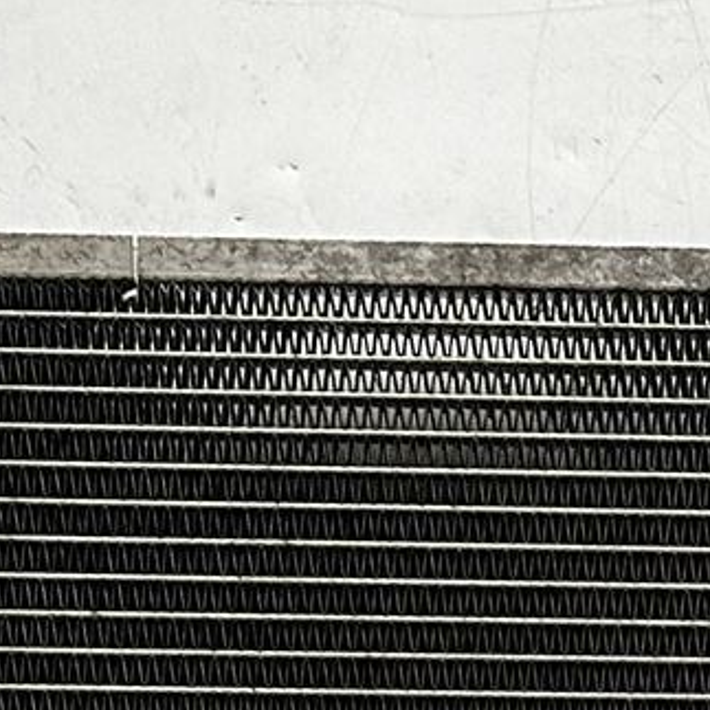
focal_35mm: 269
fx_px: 6242
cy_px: 1314
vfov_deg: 6.4
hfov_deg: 6.4
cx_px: 1099
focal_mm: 6.86
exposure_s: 1/50
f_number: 1.78
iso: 200
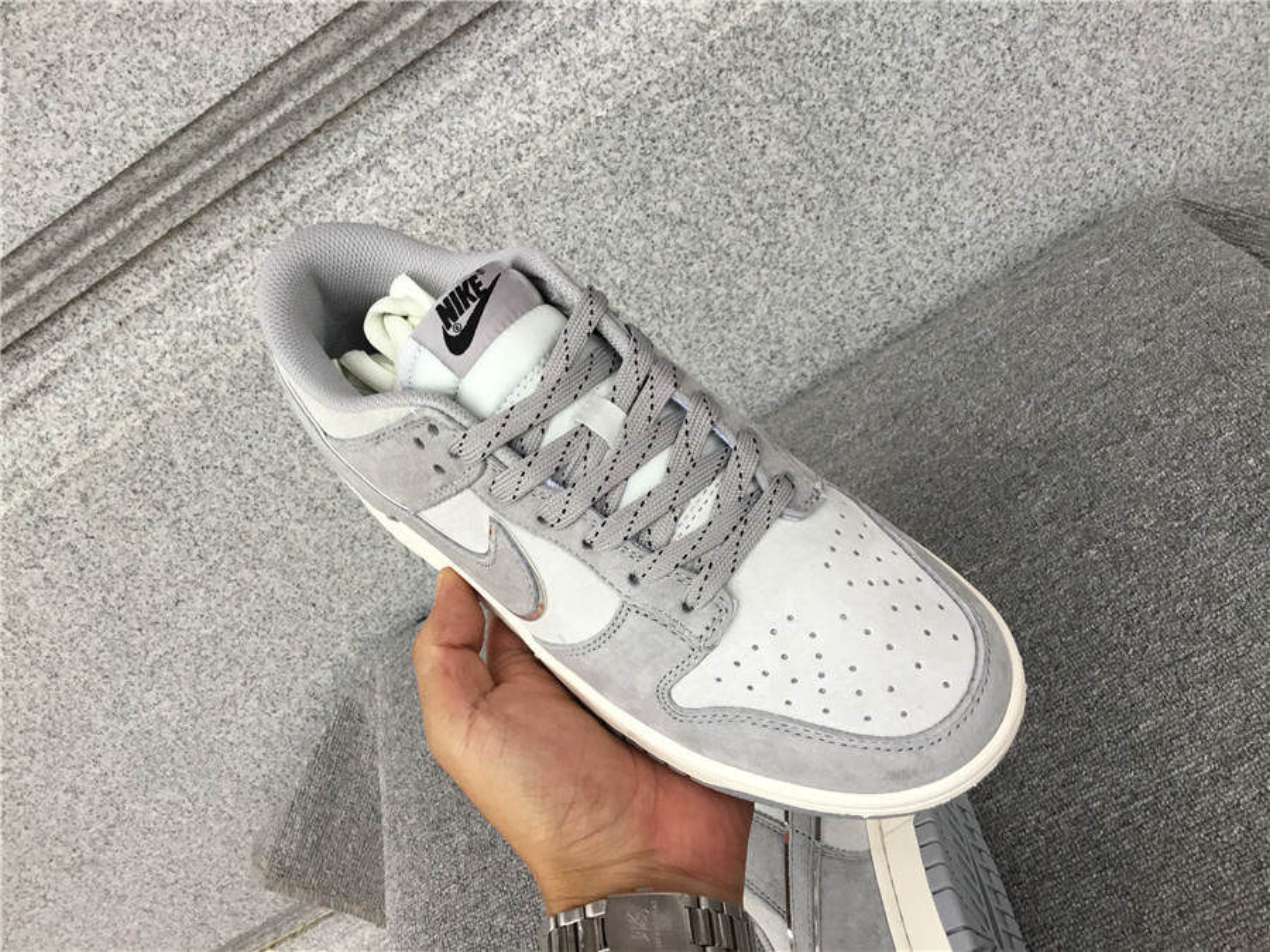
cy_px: 476
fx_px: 1137
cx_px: 635
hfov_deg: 58.4
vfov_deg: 45.4
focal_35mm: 31
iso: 50
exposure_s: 1/100
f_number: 2.4
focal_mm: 3.3
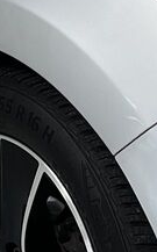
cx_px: 203
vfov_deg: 9.7
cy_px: 114
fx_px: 1491
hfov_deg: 6.0
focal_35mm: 217
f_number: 1.5
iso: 50
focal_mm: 5.7
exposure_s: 1/323
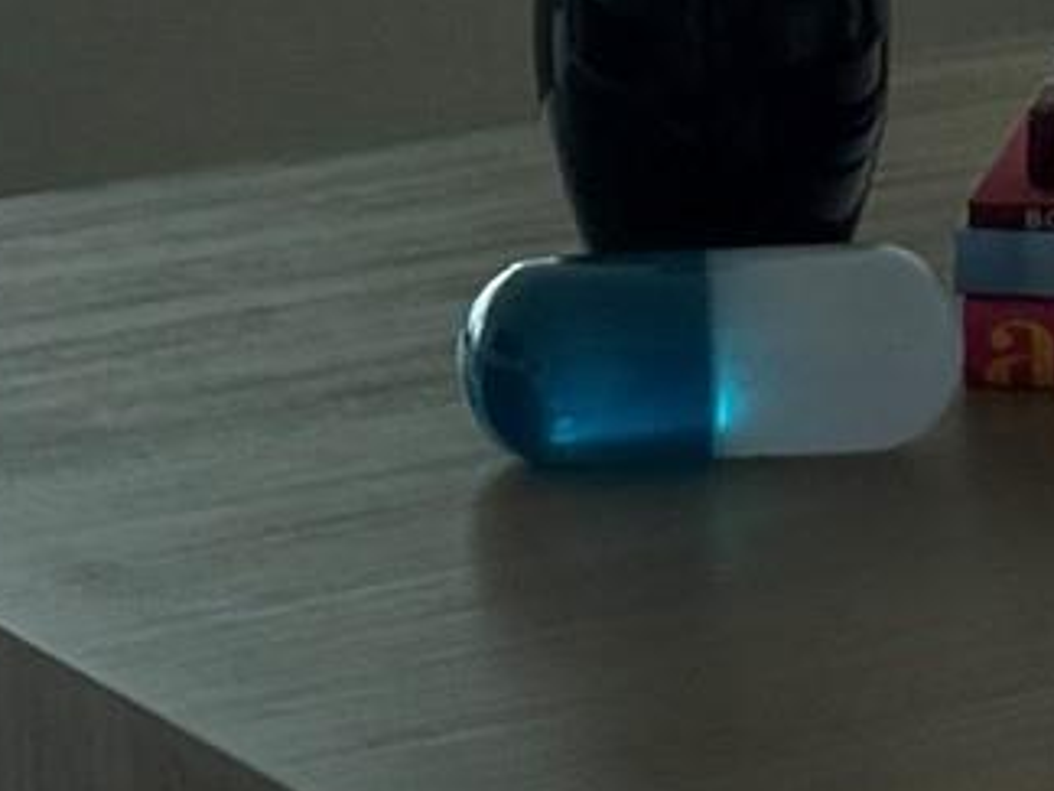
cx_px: 524
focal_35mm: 237
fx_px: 7216
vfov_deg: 6.1
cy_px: -817
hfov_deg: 8.4
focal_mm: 6.76
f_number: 1.78
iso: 80
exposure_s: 1/1264
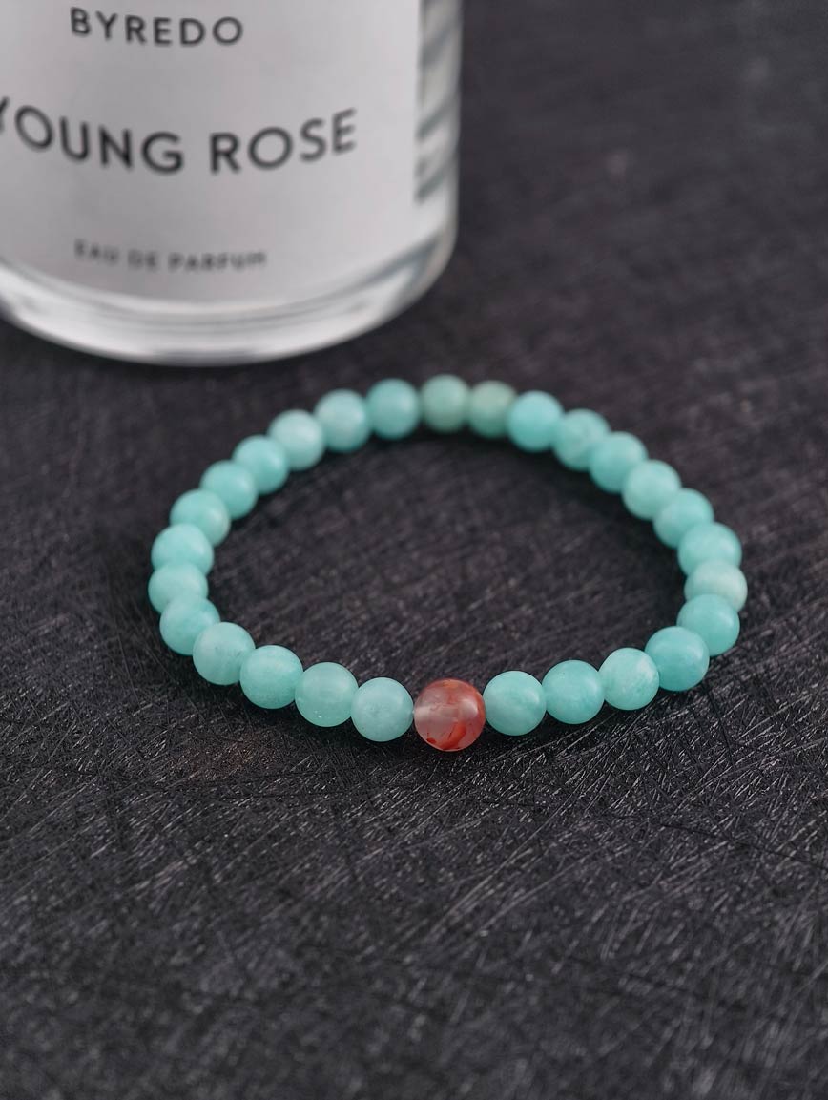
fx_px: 2704
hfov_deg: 17.4
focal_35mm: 85
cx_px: 414
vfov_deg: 23.0
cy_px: 550
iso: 125
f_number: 2.67
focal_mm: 22.48
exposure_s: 1/160
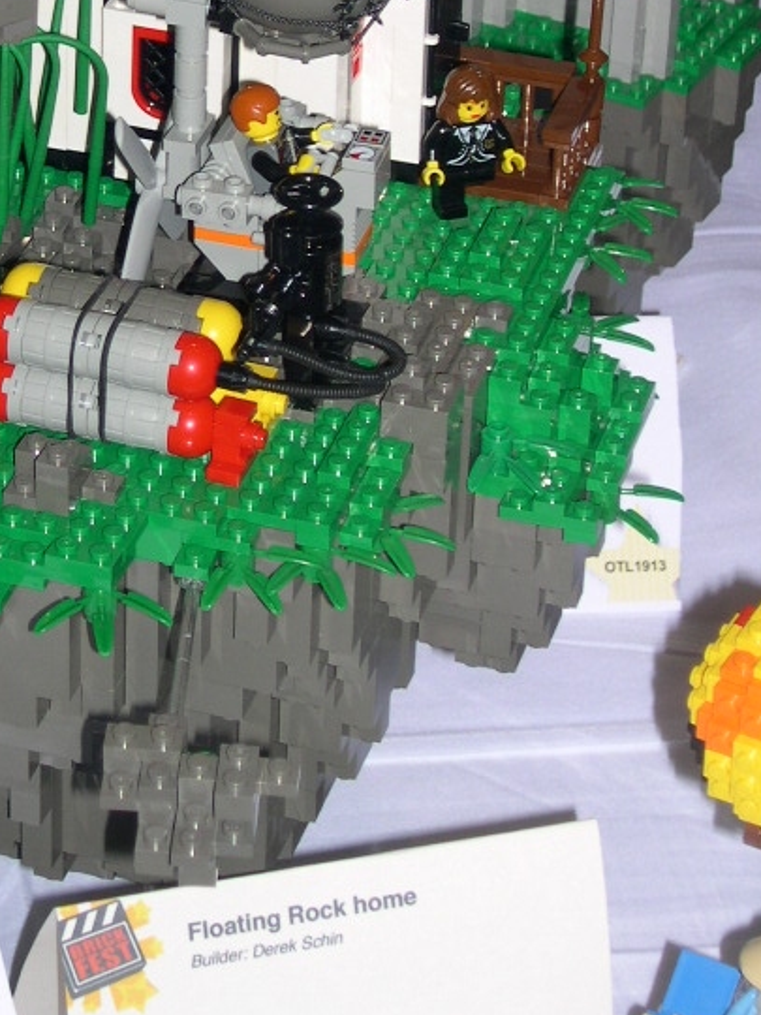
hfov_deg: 11.6
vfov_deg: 15.4
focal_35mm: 127
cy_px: 130
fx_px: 3723
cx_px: 118
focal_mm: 14.2
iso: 100
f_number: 3.7
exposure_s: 1/60
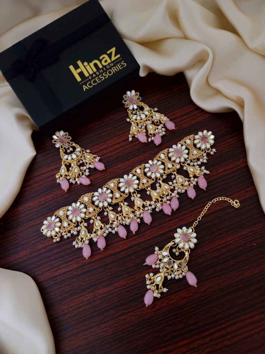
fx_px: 255
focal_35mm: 25
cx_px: 132
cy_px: 177
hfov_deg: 54.9
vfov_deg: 69.4
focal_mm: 7
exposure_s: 1/20
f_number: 1.8
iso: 1250
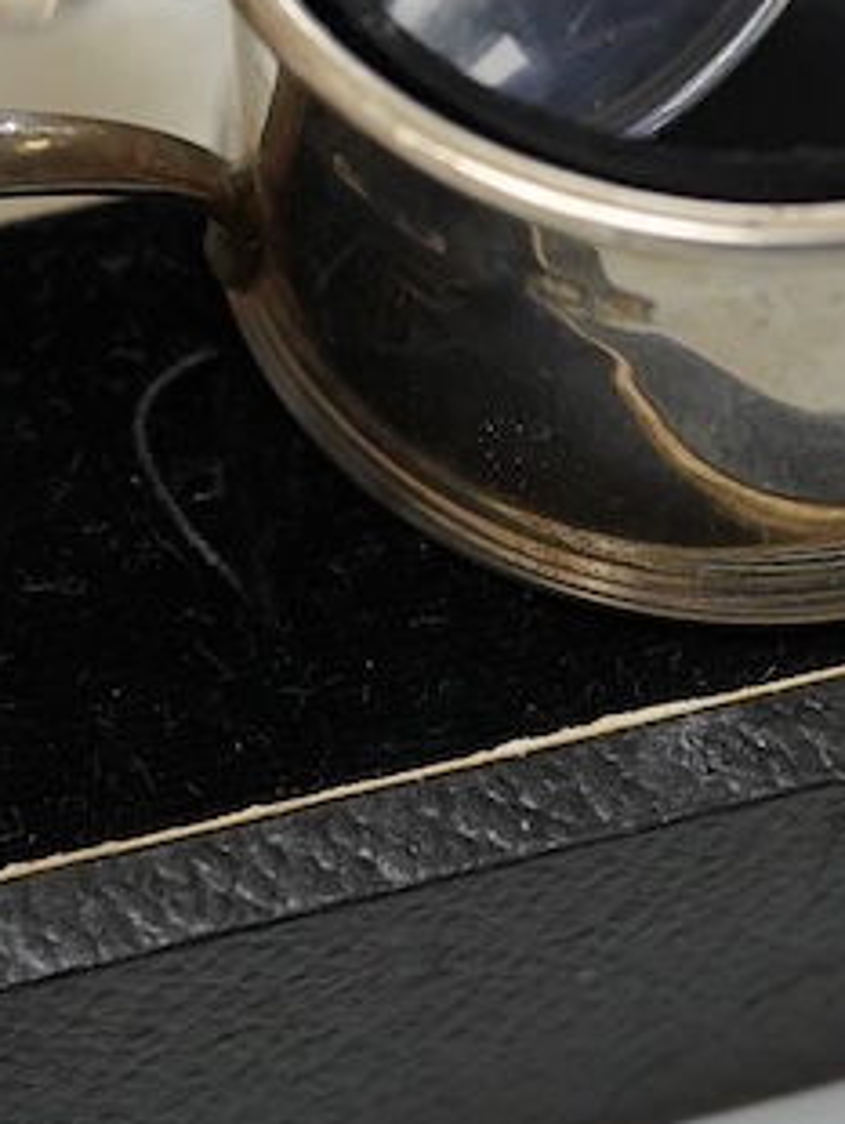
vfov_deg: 12.3
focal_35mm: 157
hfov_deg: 9.5
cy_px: -218
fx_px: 5103
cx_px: 546
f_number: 6.3
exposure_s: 1/400
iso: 2500
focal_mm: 30
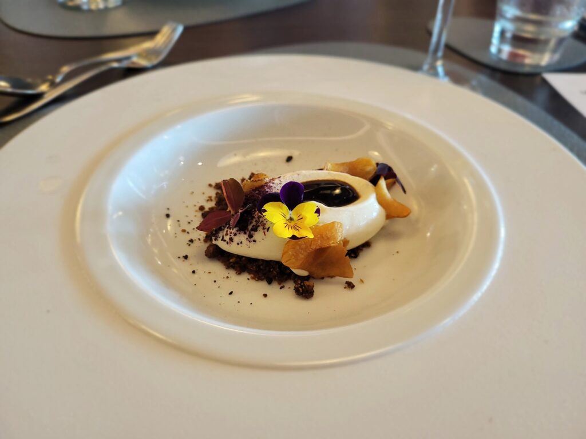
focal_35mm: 26
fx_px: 440
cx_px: 293
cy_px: 220
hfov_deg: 67.3
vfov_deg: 53.1
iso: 400
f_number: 1.8
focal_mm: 5.4
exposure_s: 1/33.3
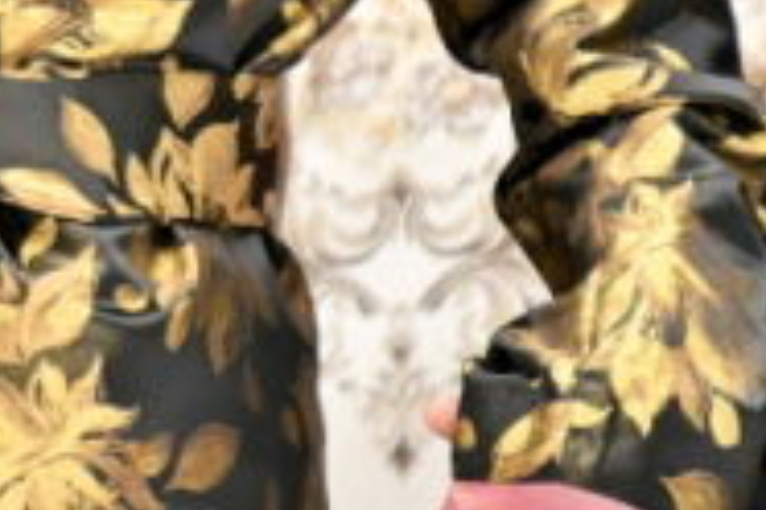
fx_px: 35233
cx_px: -725
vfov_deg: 0.8
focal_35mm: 1656
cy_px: -457
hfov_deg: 1.2
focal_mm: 200
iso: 200
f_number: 2.8
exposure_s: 1/200
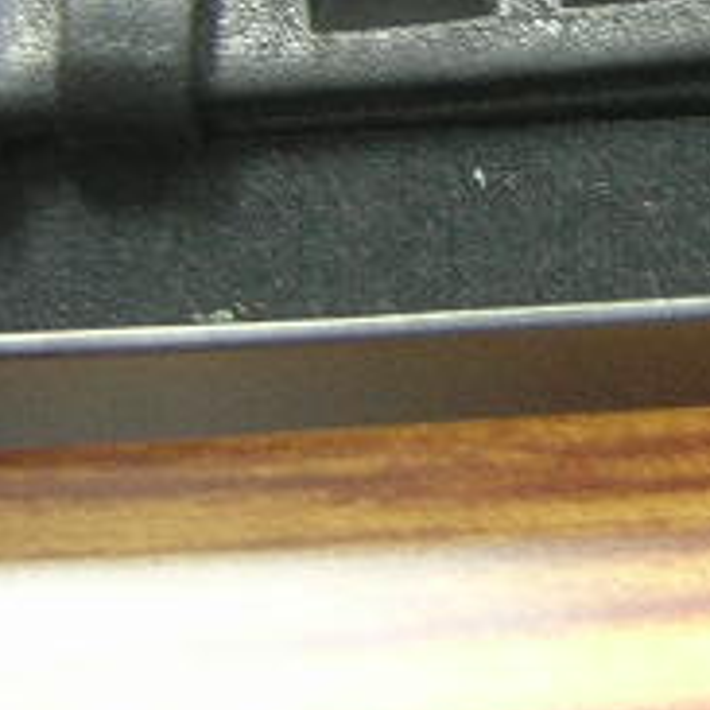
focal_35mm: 111
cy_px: -136
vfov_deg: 15.2
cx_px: 675
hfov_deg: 15.5
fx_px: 2576
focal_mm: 4.7
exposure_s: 1/3.3
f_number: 2.6
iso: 298
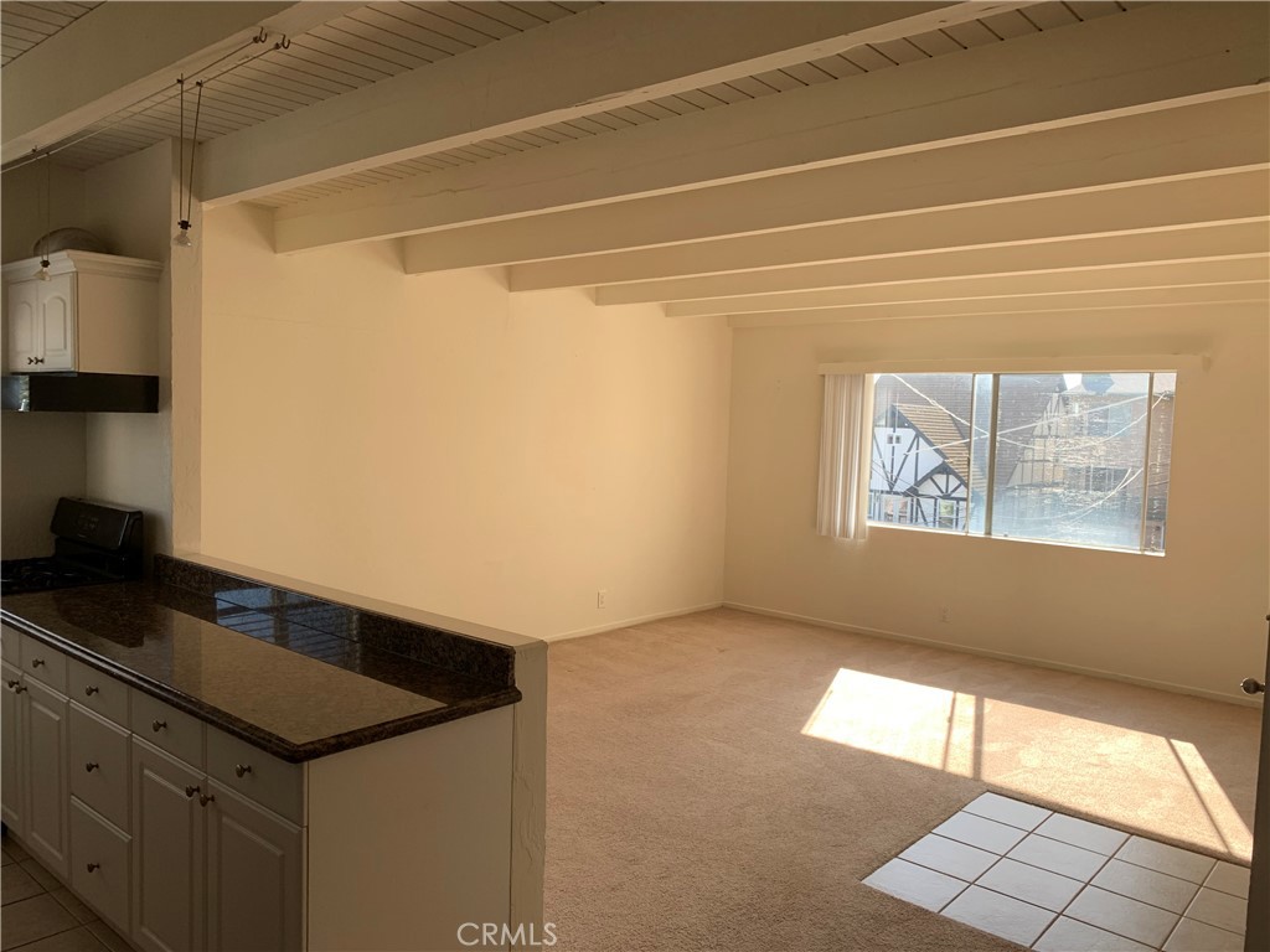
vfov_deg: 53.1
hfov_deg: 67.3
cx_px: 635
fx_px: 954
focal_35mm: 26
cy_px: 476
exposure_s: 1/198
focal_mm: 4.25
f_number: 1.8
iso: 25
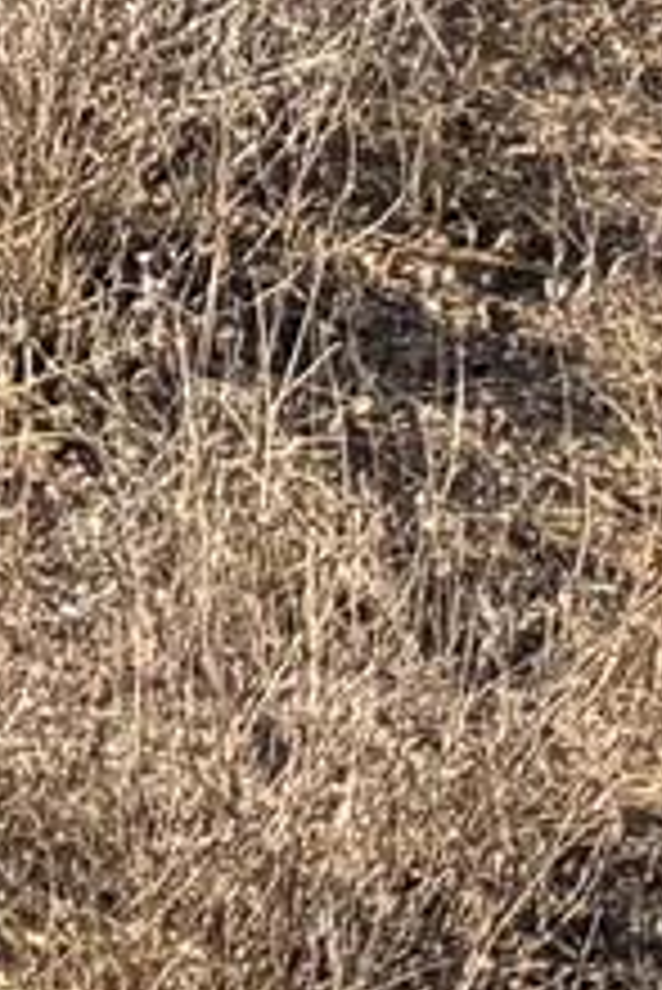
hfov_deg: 4.6
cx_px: -3085
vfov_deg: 7.3
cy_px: -2430
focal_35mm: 232
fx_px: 6389
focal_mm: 6.76
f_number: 1.78
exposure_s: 1/3584
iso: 80
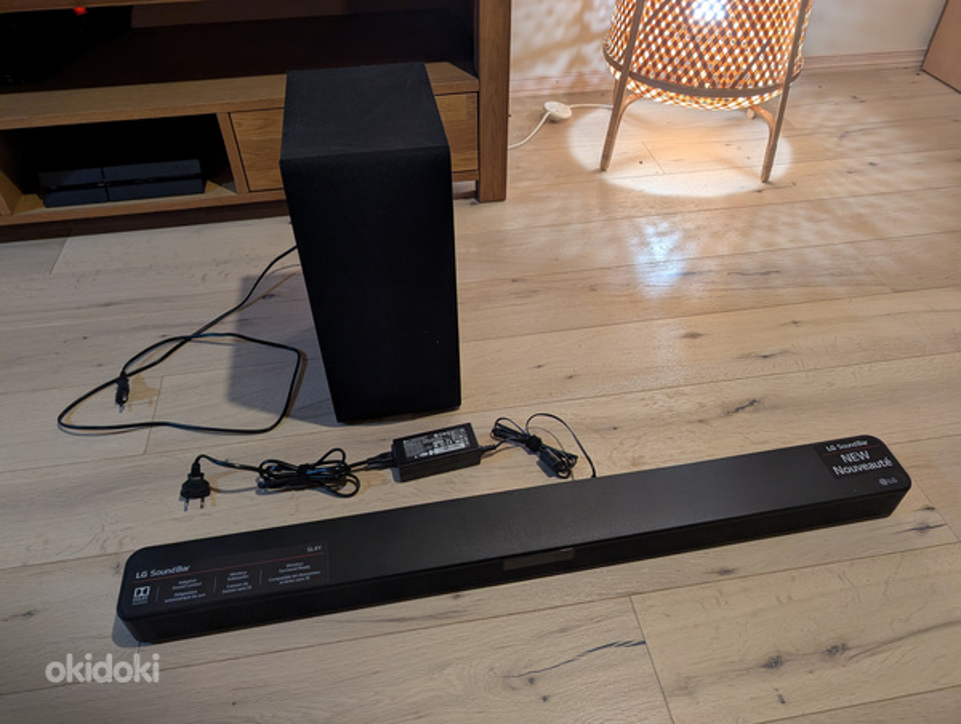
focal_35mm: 24
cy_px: 362
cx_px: 480
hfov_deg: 71.5
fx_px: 667
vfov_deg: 57.0
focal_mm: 6.9
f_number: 1.68
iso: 93
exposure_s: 1/25
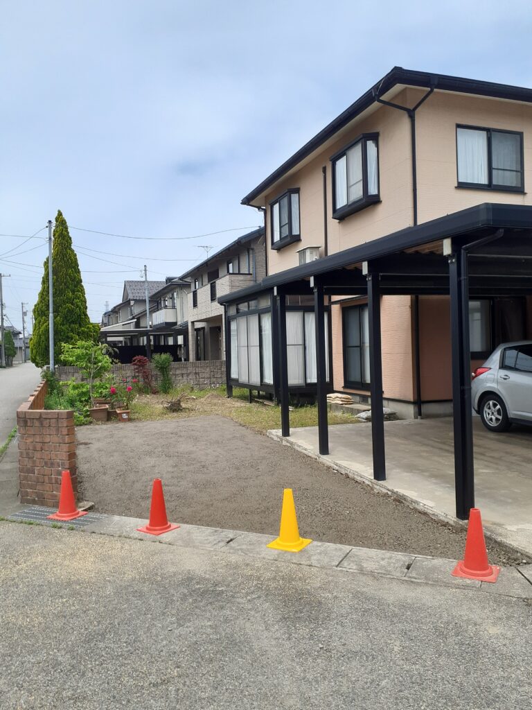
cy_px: 355
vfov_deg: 65.3
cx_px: 266
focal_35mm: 27
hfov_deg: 51.4
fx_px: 553
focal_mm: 3.6
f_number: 1.9
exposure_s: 1/1661
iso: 40
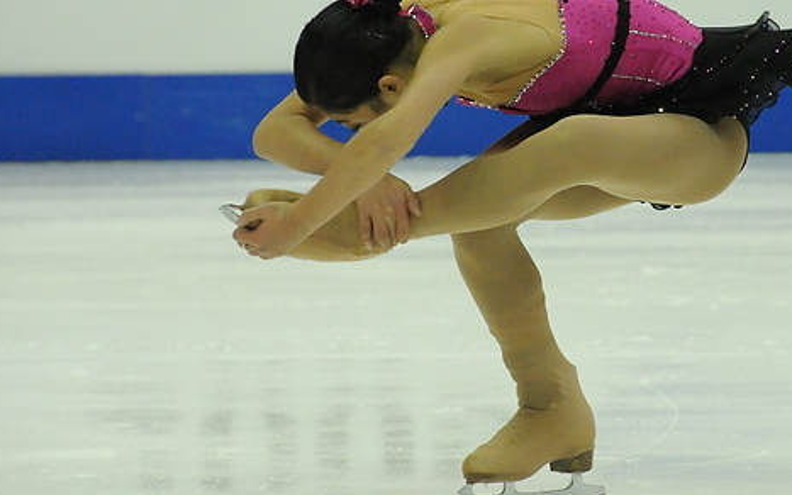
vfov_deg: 2.5
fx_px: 11290
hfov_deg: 4.0
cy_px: 138
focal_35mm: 523
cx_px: 477
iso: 3200
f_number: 5.6
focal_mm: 200
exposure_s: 1/1000
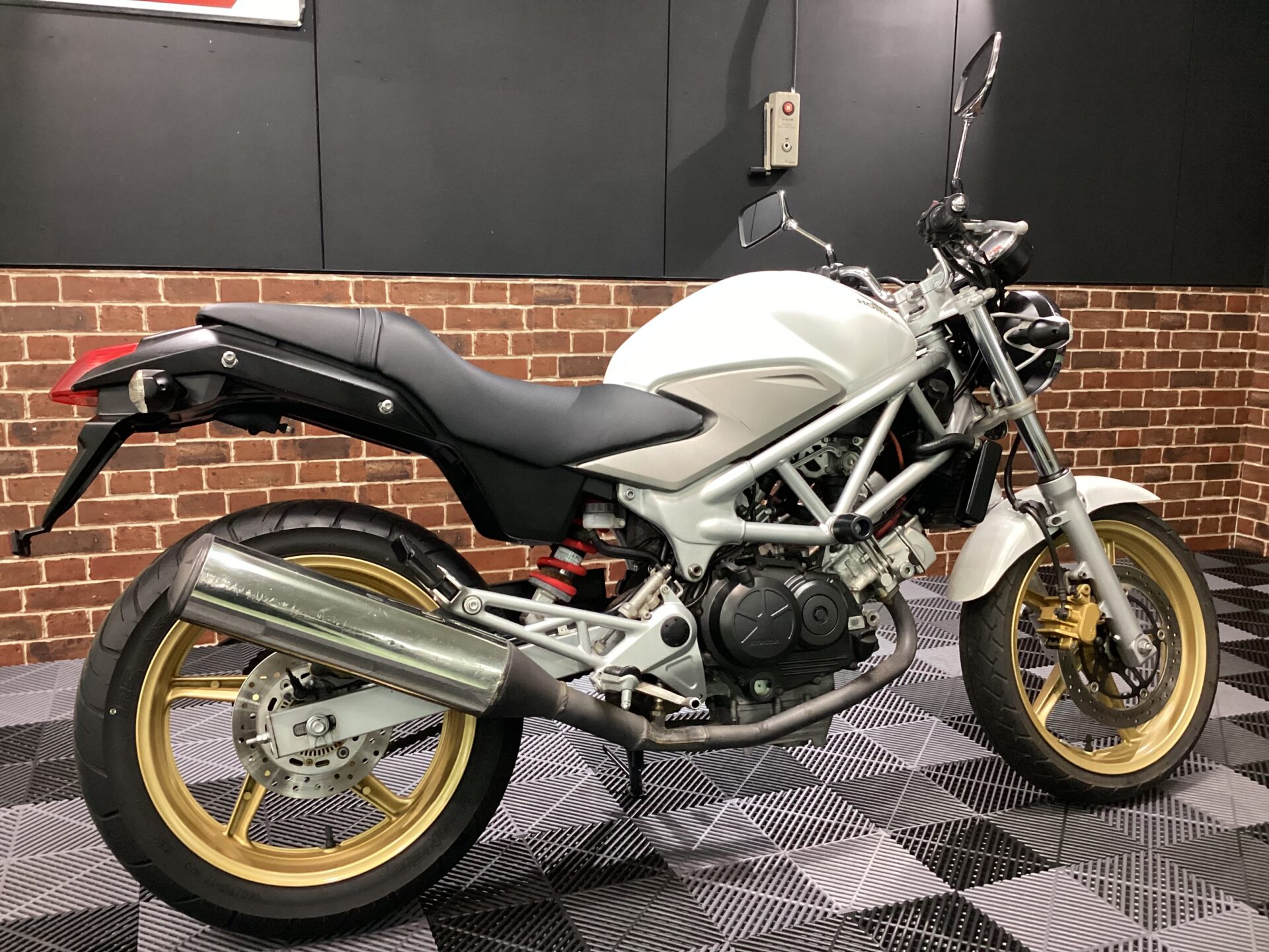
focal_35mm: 31
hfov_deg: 58.4
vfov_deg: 45.4
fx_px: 1136
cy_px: 476
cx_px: 634
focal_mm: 3.3
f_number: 2.4
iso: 320
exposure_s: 1/40
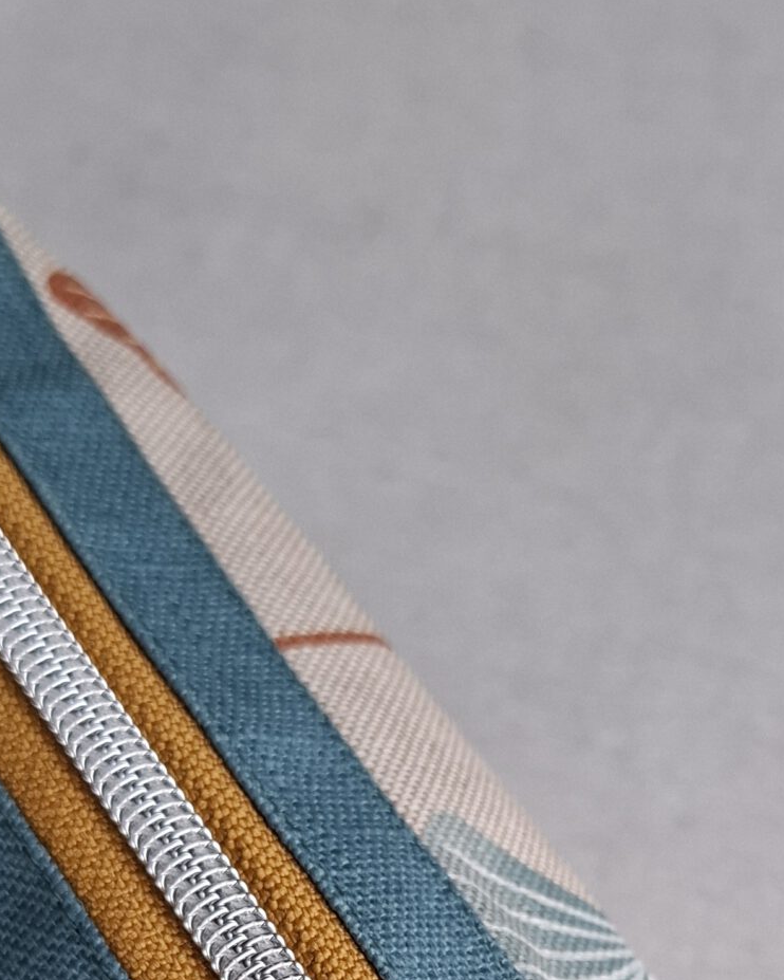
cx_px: 566
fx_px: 1798
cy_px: 1128
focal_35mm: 62
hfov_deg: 24.4
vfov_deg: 27.4
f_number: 1.8
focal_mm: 5.54
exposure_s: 1/100
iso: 200
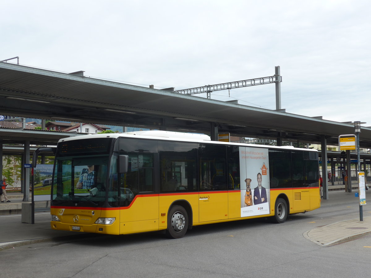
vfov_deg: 29.7
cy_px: 139
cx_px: 186
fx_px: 525
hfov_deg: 38.9
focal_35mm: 49
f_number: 3.2
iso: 80
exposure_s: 1/400
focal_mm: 10.1
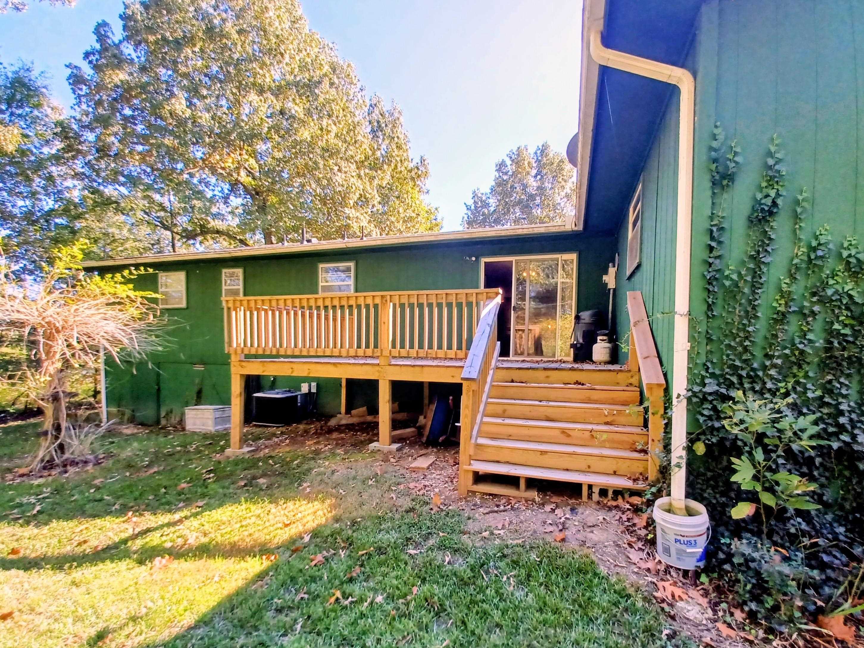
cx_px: 432
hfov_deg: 106.2
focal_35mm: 13
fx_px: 324
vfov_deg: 89.9
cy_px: 324
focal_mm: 1.42
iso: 40
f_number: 2.2
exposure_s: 1/148
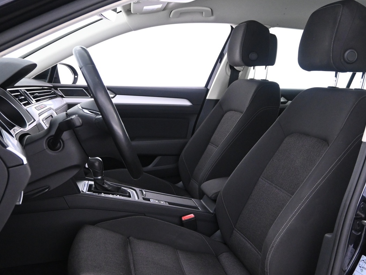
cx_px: 221
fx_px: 435
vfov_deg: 34.8
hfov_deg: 45.4
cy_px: 177
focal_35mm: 41
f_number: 3.8
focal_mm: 18.5
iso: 2500
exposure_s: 1/25
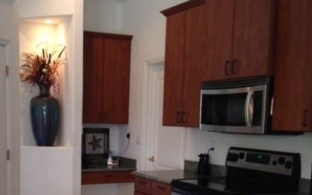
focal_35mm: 58
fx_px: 493
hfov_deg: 34.7
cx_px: 98
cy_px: 170
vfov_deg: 21.9
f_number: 2.4
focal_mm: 4.28
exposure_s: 1/20
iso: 80
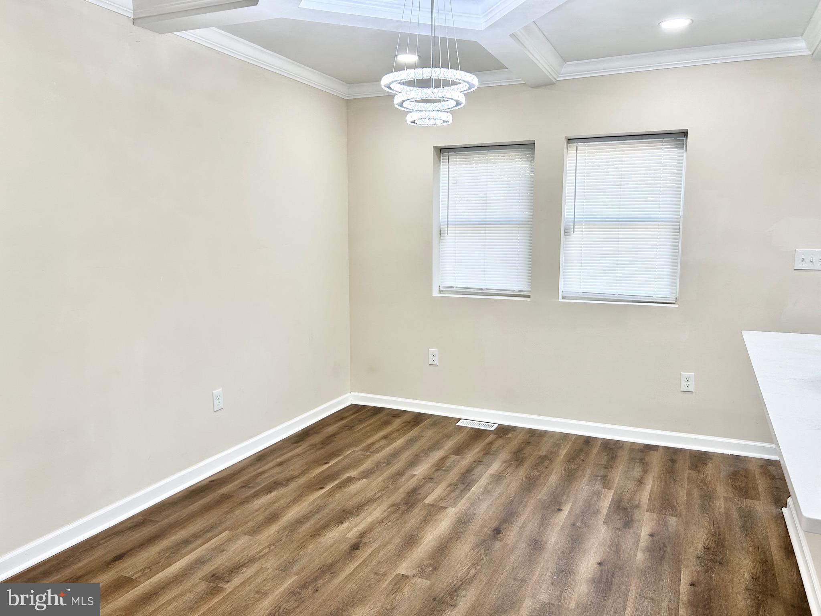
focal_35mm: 26
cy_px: 308
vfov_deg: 53.1
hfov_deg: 67.3
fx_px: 617
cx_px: 410
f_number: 1.5
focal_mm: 5.7
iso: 100
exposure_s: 1/120
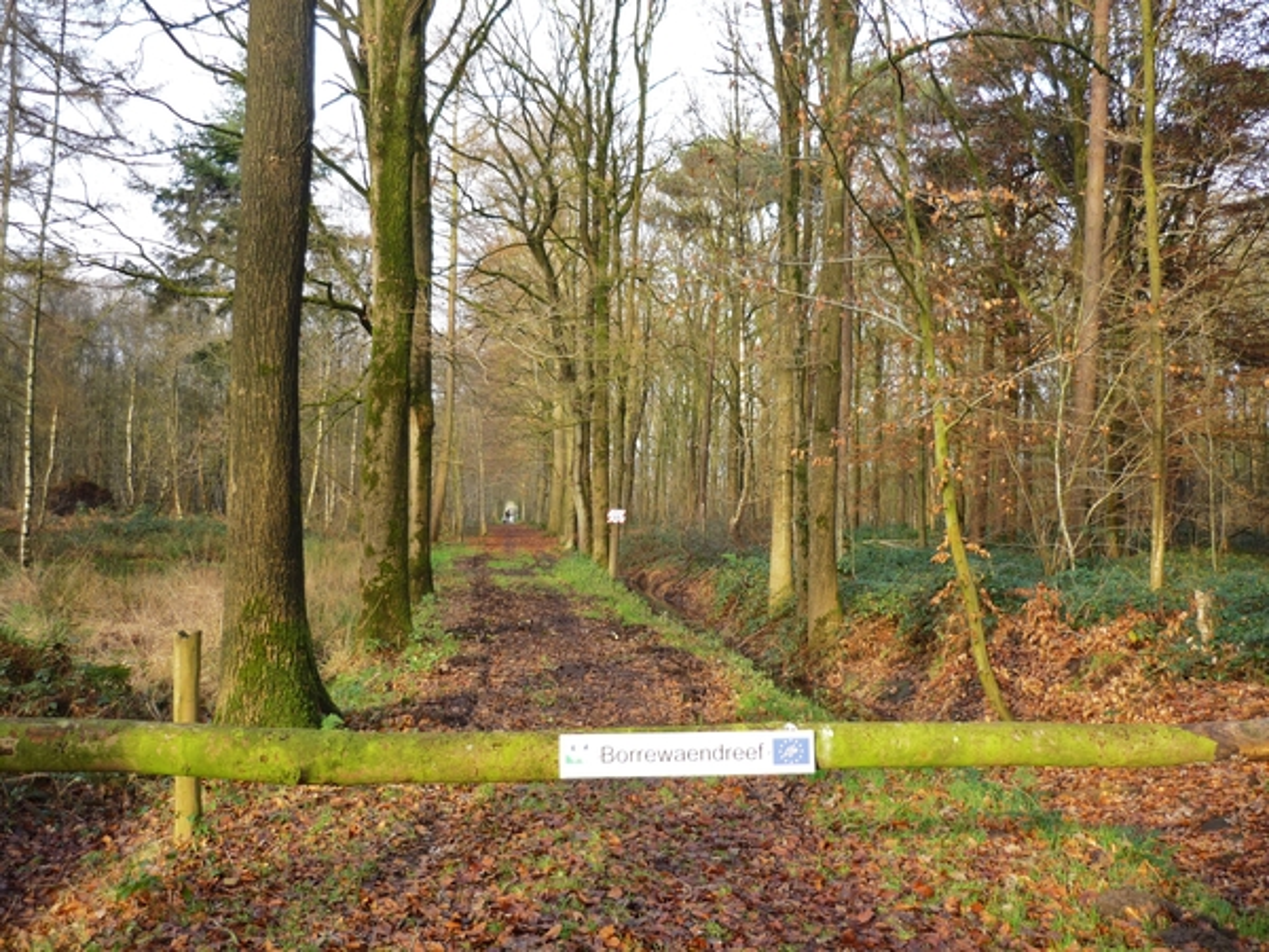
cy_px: 476
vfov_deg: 42.9
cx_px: 634
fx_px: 1210
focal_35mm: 33
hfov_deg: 55.4
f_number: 2.8
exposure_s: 1/60
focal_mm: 5.5
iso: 100
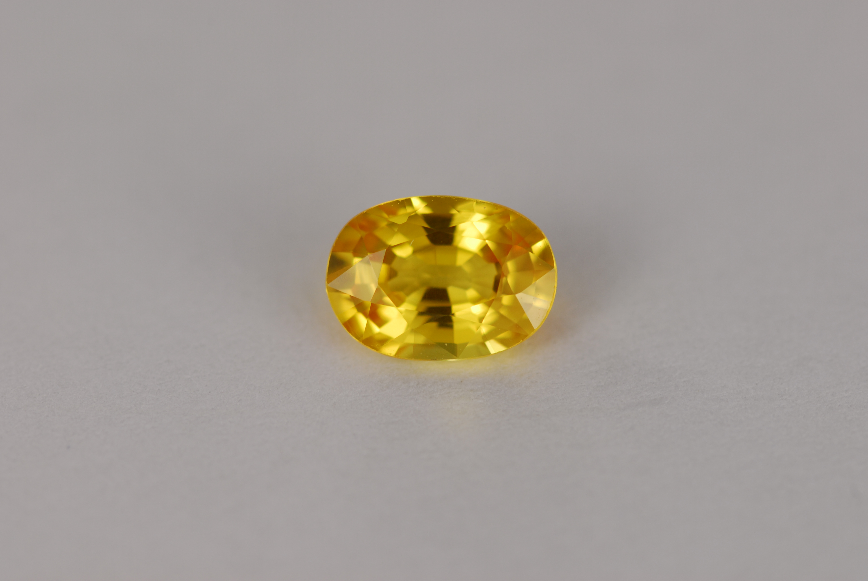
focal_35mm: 150
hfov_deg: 13.7
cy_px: 290
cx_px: 434
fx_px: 3621
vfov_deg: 9.2
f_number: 14
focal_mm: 100
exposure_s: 1/13
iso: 100
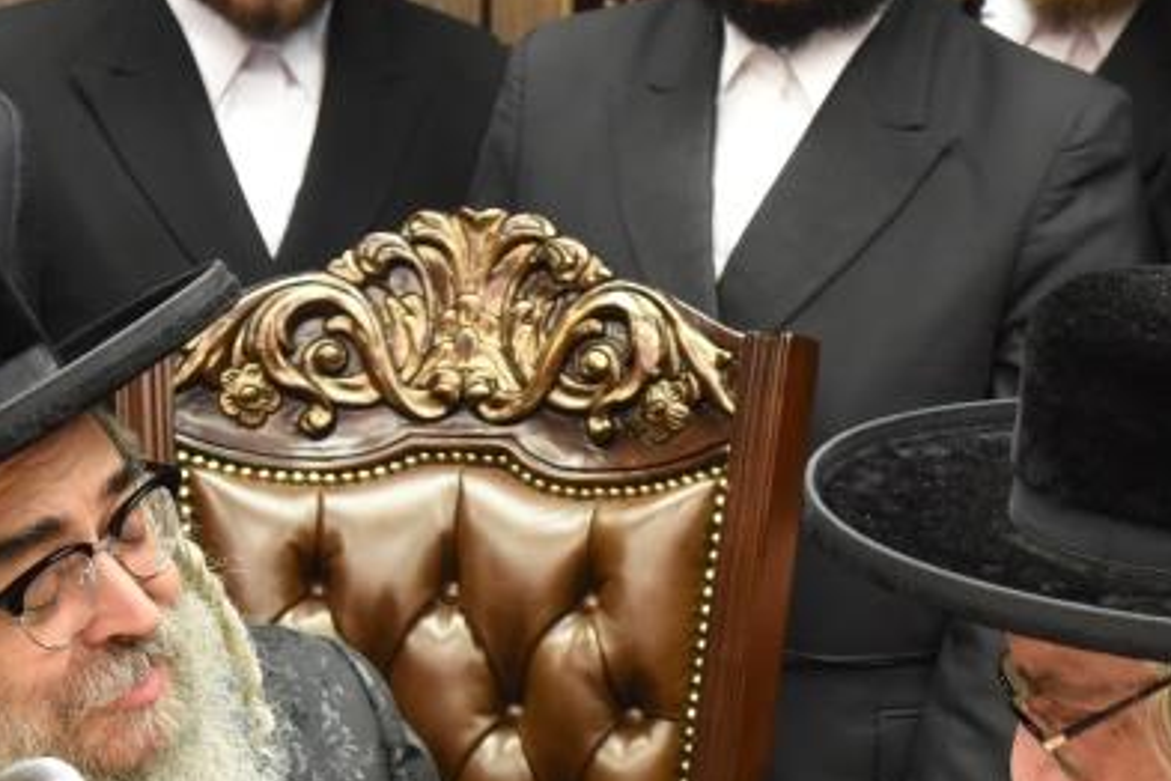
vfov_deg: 13.6
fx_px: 3220
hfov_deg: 20.5
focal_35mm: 99
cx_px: 775
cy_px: 765
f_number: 5.6
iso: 2500
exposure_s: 1/100
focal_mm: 38
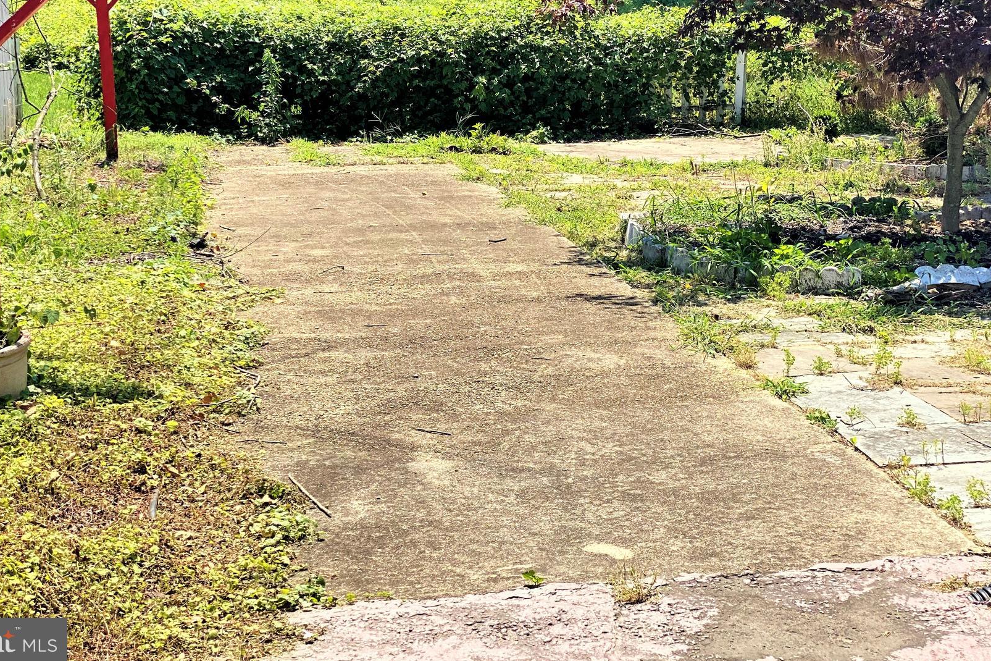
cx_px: 545
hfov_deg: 29.2
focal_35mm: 69
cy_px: 194
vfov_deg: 19.6
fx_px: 1899
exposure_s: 1/922
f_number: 2
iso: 20
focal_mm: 6
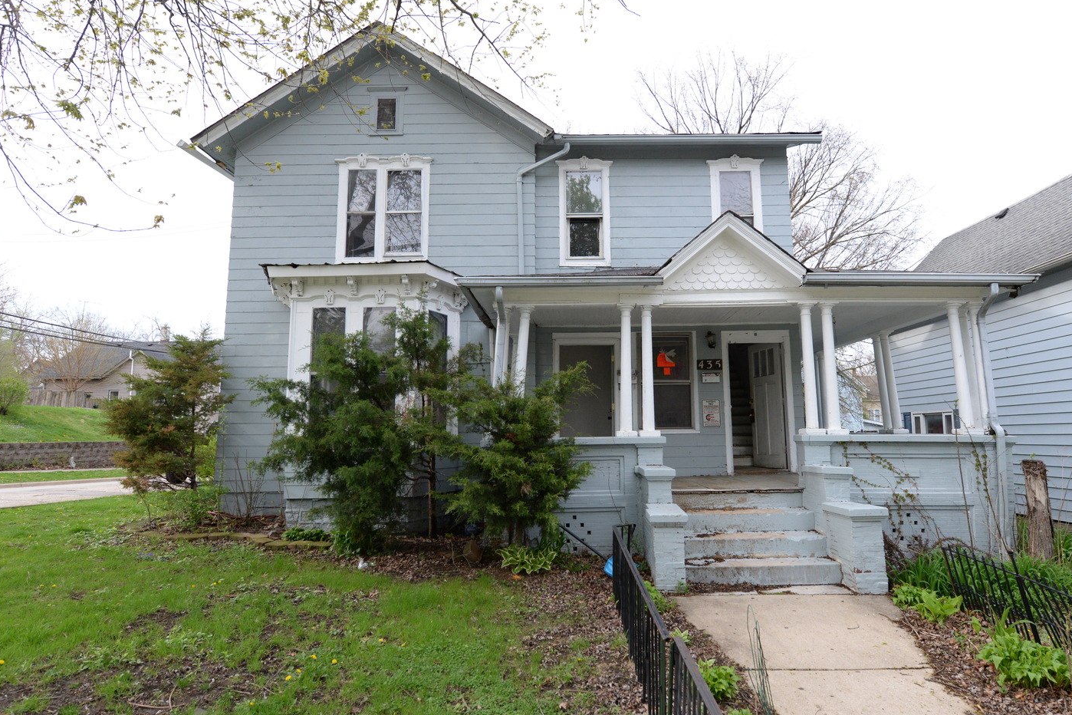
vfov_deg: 57.2
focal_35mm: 22
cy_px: 356
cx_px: 575
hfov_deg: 78.5
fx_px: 655
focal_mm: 19
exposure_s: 1/1600
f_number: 5.6
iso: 1250
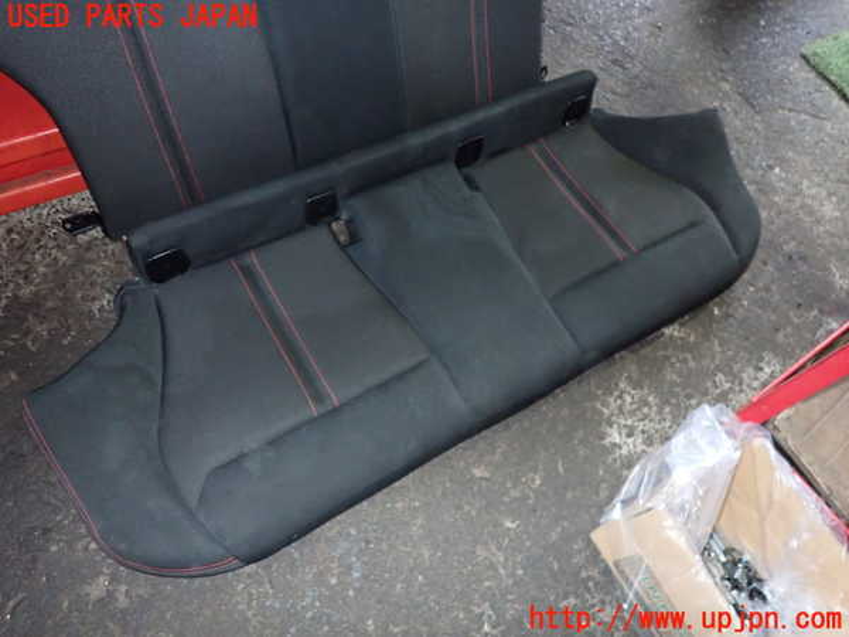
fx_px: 613
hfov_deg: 69.4
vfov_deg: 54.9
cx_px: 424
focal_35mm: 25
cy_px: 318
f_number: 2
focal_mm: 4.5
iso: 800
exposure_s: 1/30
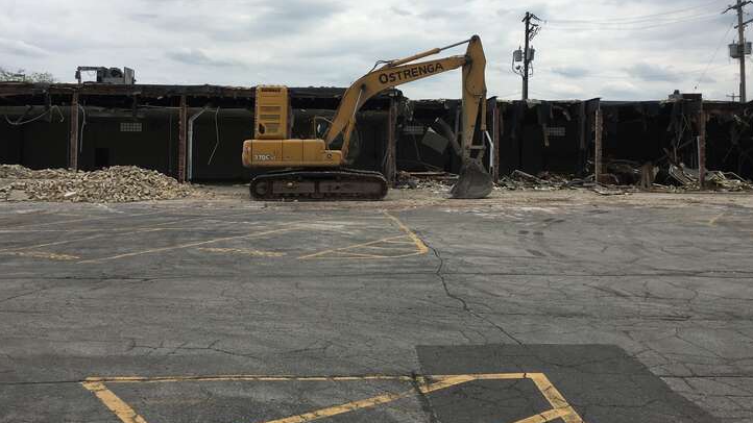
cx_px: 383
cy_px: 144
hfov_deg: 56.6
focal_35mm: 35
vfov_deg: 33.4
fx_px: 699
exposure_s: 1/1972
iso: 25
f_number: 2.2
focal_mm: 4.15
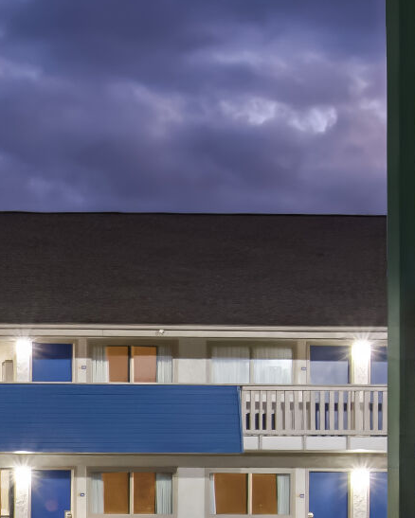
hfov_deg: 18.0
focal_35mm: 72
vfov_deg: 26.4
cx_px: -280
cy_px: 269
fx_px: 1105
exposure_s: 1/5
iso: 400
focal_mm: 14
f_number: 9
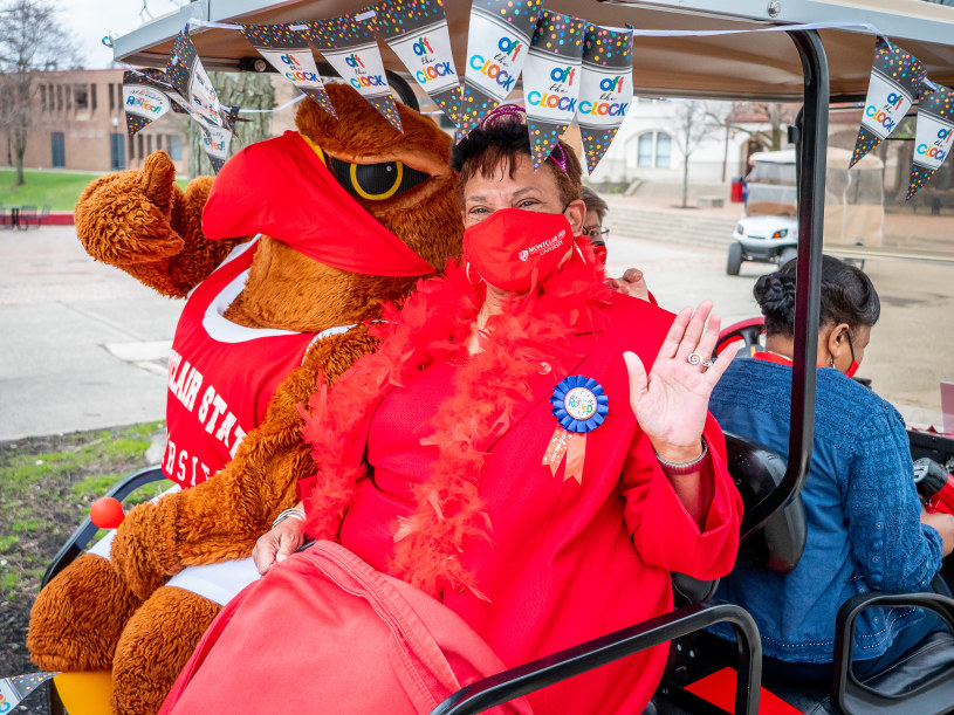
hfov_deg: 49.0
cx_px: 477
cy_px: 358
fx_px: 1047
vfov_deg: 37.7
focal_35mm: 38
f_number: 3.2
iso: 1250
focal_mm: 19
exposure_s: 1/1250
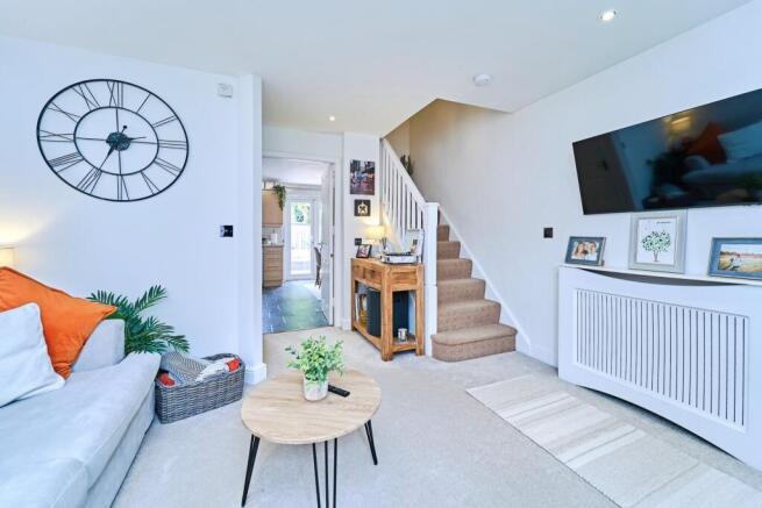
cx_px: 381
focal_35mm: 14
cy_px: 254
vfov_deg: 81.2
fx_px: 296
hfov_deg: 104.2
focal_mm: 14
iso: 320
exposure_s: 1/15
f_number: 8
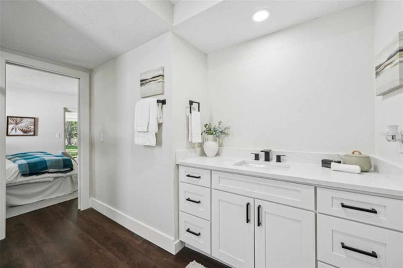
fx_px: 157
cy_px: 134
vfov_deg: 81.1
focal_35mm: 14
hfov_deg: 104.3
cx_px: 202
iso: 400
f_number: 8
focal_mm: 14
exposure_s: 1/40
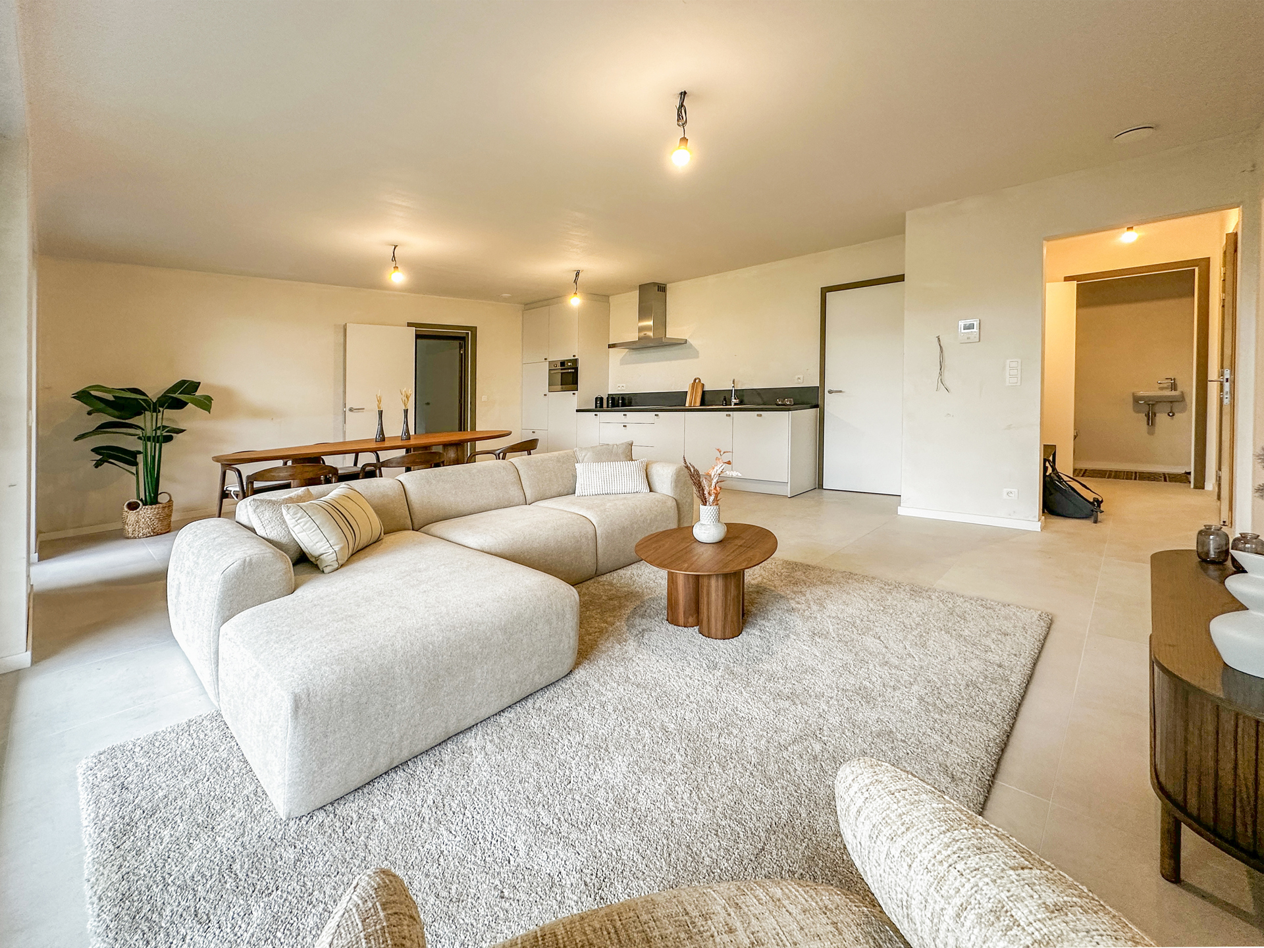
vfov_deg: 85.7
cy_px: 474
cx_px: 632
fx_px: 511
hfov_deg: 102.1
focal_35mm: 14
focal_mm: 2.22
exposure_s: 1/50
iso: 160
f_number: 2.2
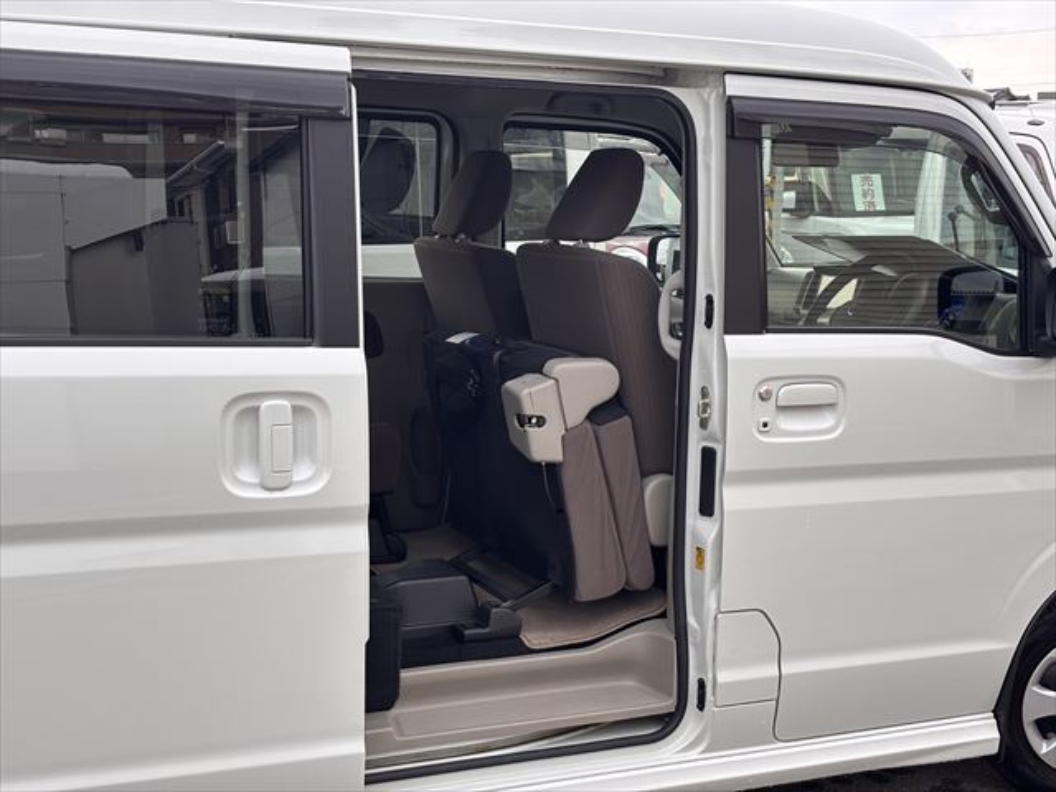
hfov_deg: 36.8
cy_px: 396
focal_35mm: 52
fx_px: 1586
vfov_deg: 28.0
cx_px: 528
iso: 32
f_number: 1.6
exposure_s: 1/121
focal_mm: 5.96
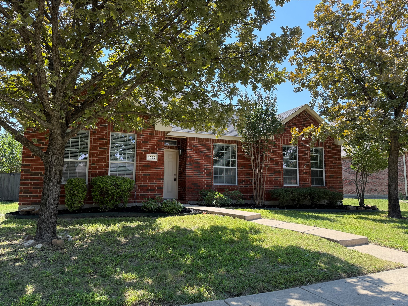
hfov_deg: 71.6
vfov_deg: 56.8
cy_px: 153
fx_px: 283
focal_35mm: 24
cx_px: 204
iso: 100
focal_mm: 6.76
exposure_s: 1/1361
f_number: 1.78
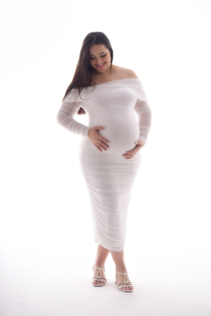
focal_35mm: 85
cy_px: 158
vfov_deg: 23.9
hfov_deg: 16.1
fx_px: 747
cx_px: 106
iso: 100
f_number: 2.2
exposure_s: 1/160
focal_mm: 85
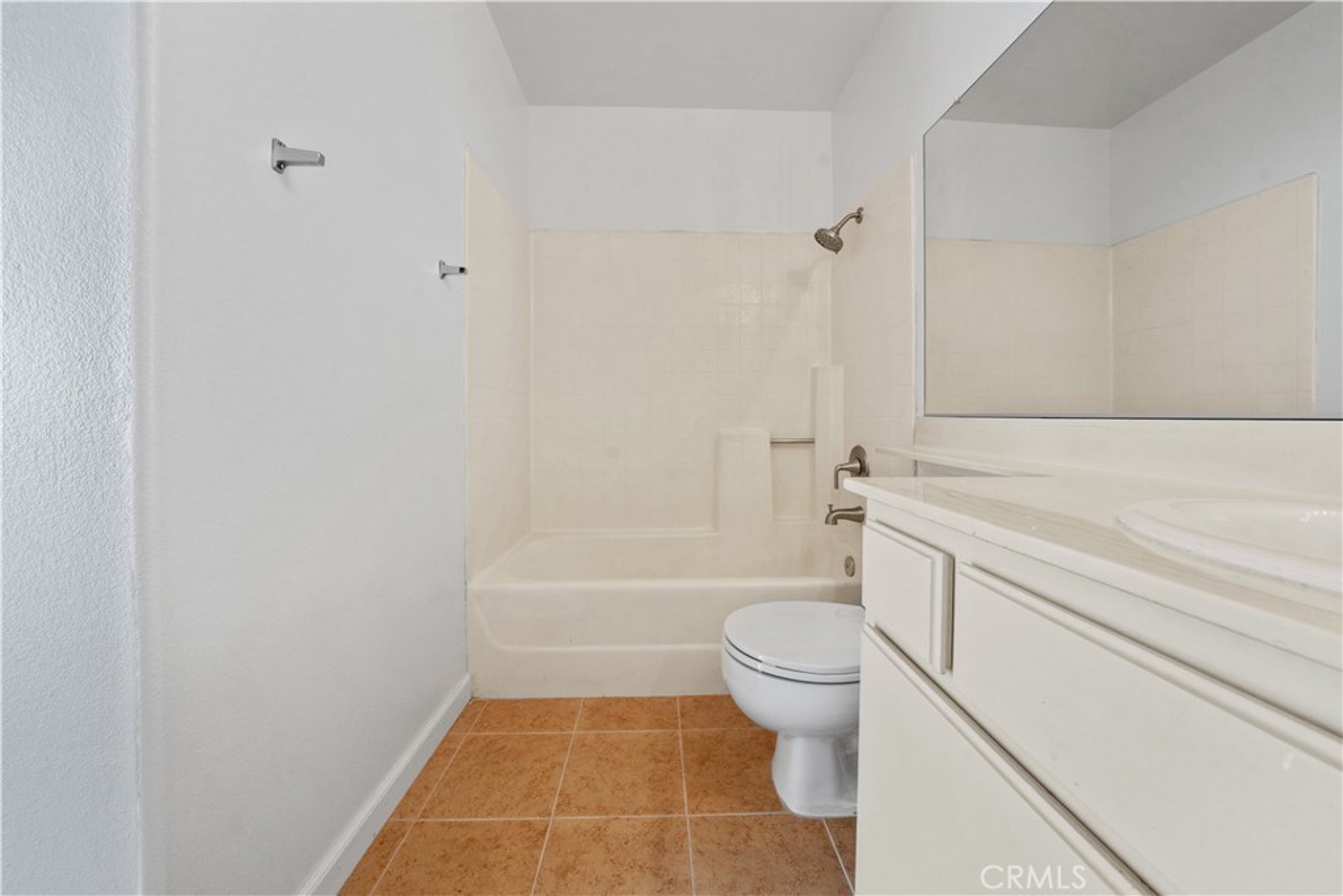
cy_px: 448
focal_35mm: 12
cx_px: 672
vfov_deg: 90.0
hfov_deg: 112.6
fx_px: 448
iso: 250
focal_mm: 12
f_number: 10
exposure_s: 1/2.5
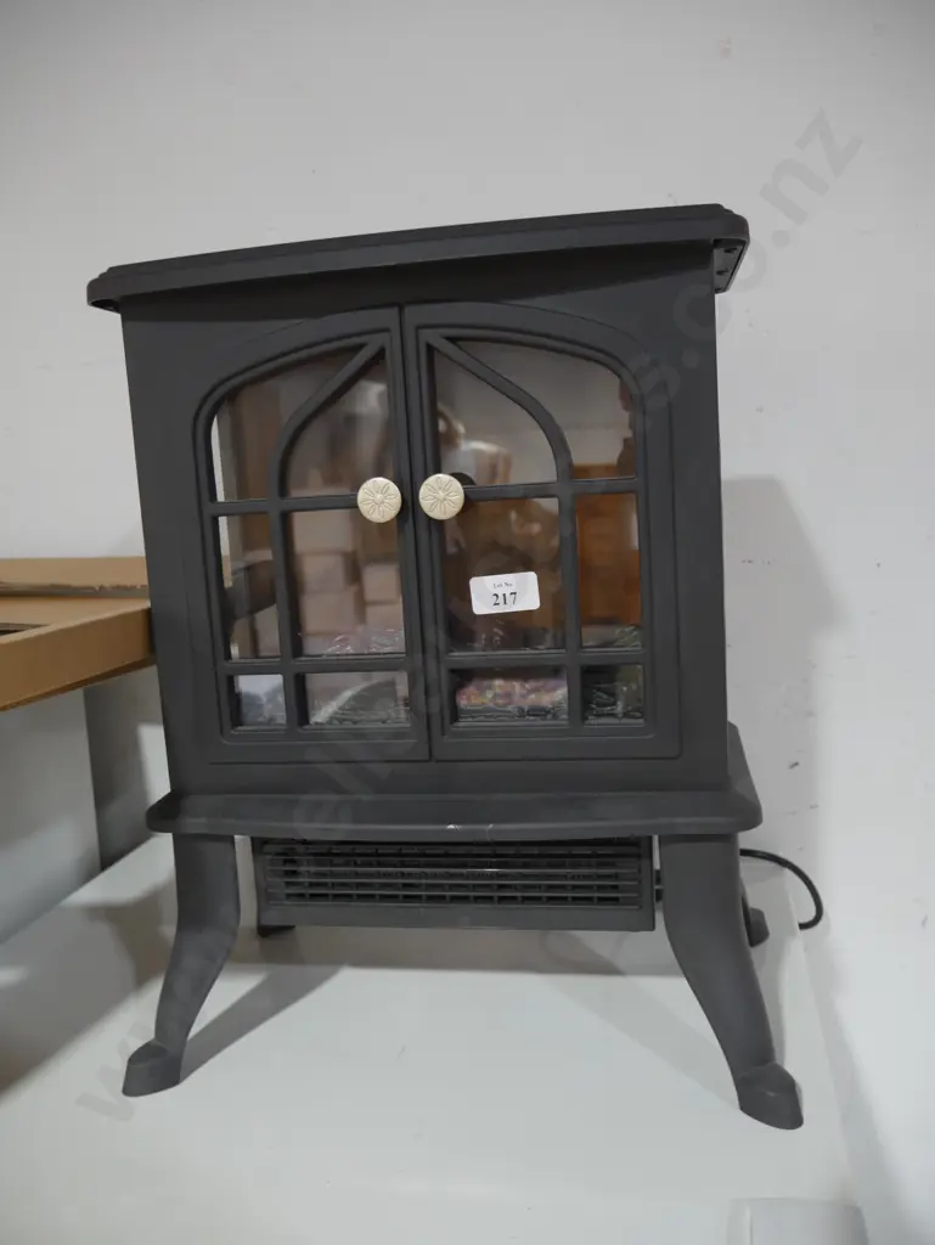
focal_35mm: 28
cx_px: 468
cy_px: 622
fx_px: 1008
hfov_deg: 49.8
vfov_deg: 63.4
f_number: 3.5
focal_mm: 14
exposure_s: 1/60
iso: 800
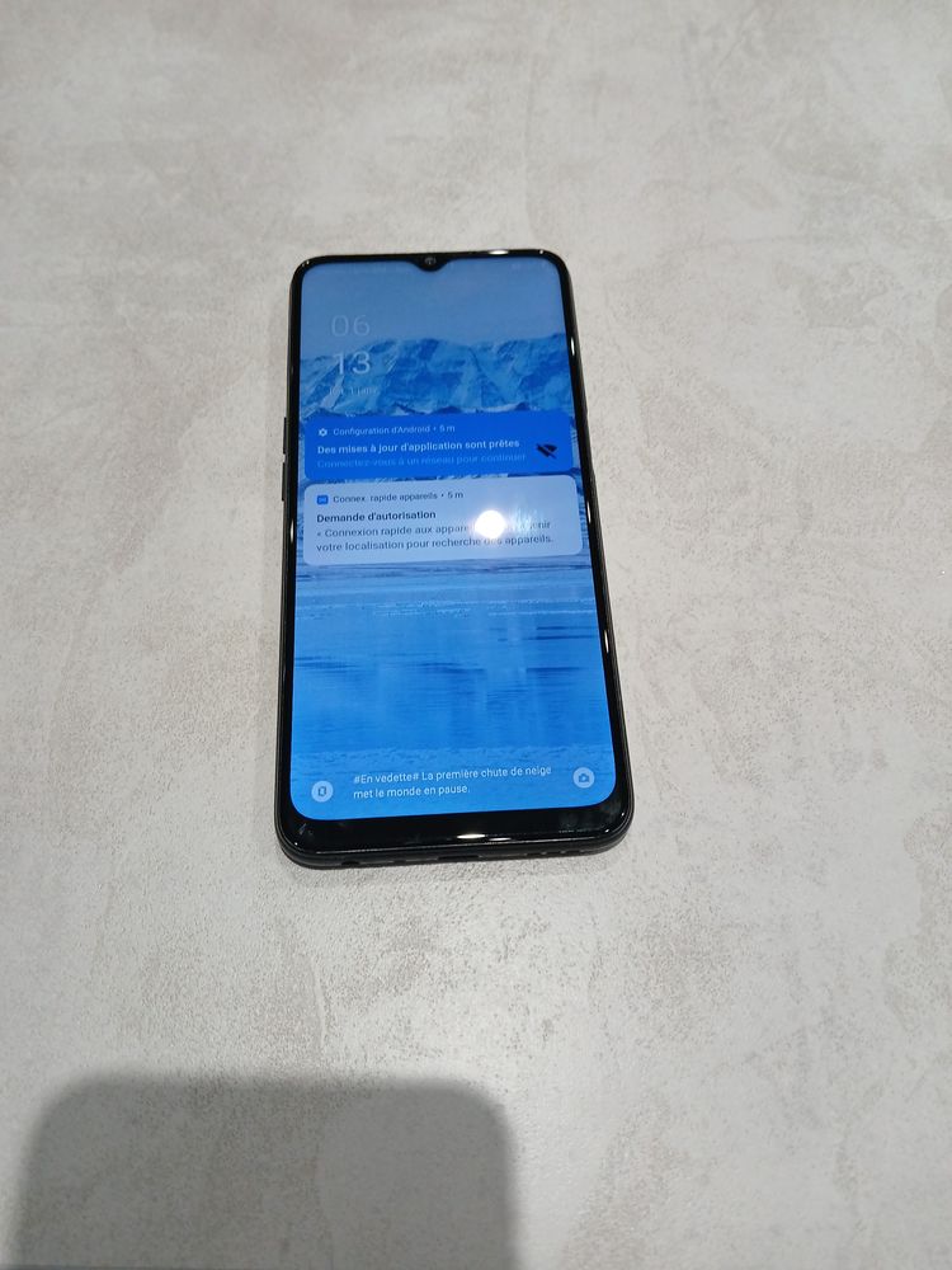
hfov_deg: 53.1
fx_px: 953
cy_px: 635
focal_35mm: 26
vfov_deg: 67.3
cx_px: 476
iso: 160
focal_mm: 3.98
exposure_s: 1/50
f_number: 1.8
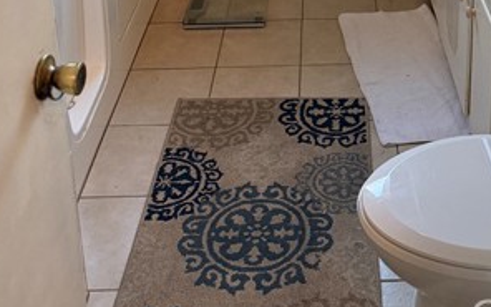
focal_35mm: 55
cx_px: 348
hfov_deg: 36.3
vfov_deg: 19.5
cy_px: -192
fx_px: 736
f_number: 1.78
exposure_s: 1/120
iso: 400
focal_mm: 6.76
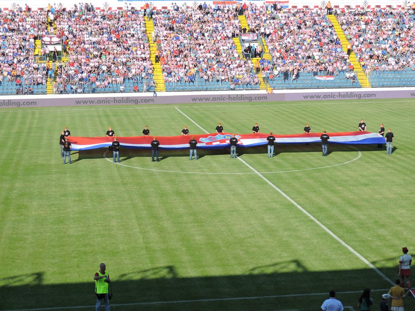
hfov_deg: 26.0
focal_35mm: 75
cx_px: 208
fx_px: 899
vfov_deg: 19.6
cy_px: 156
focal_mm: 13.4
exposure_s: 1/640
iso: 100
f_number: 3.9
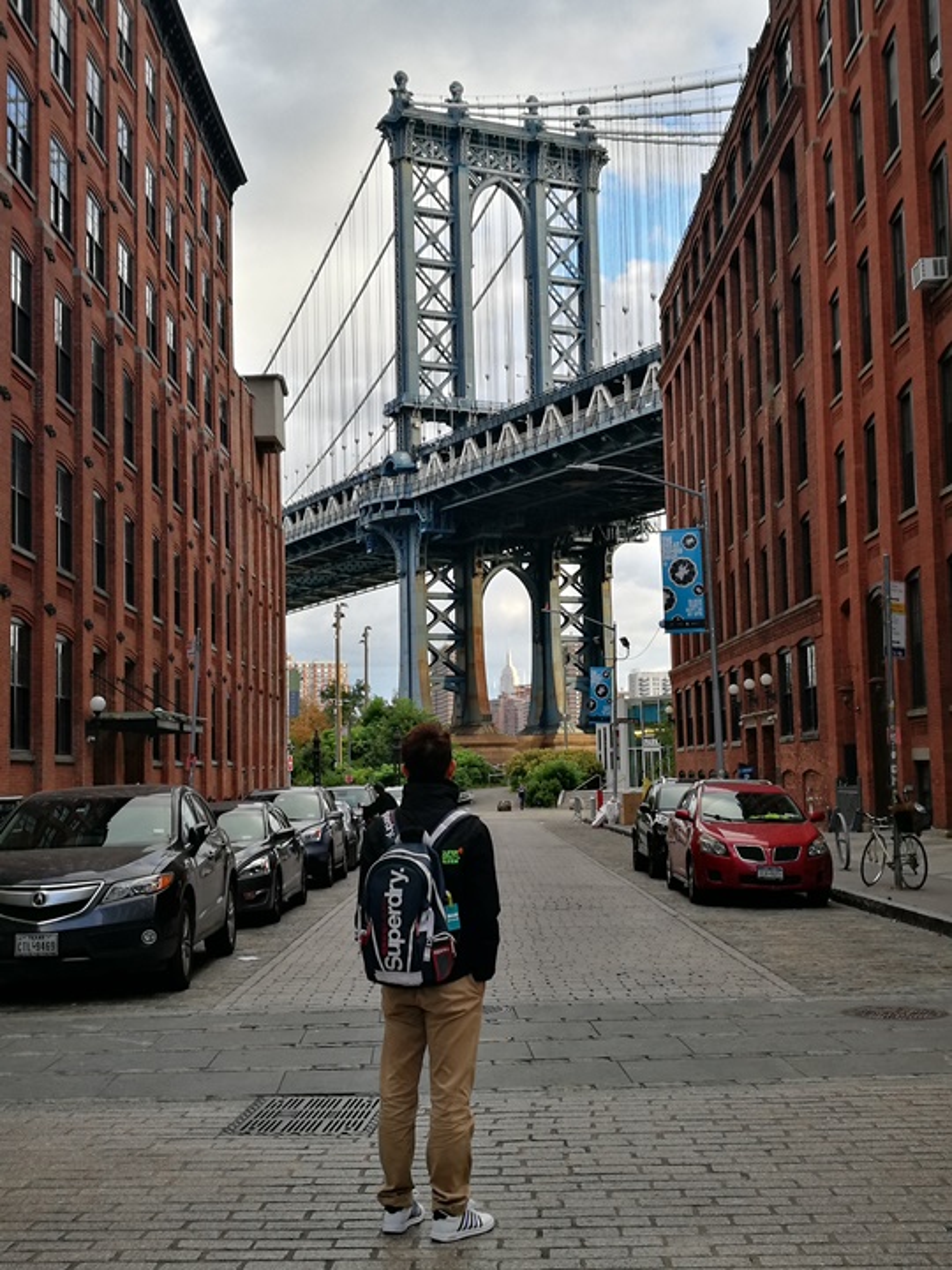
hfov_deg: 35.1
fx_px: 1503
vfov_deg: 45.8
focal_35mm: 41
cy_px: 635
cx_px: 476
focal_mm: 4.5
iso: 50
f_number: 2.2
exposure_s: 1/186
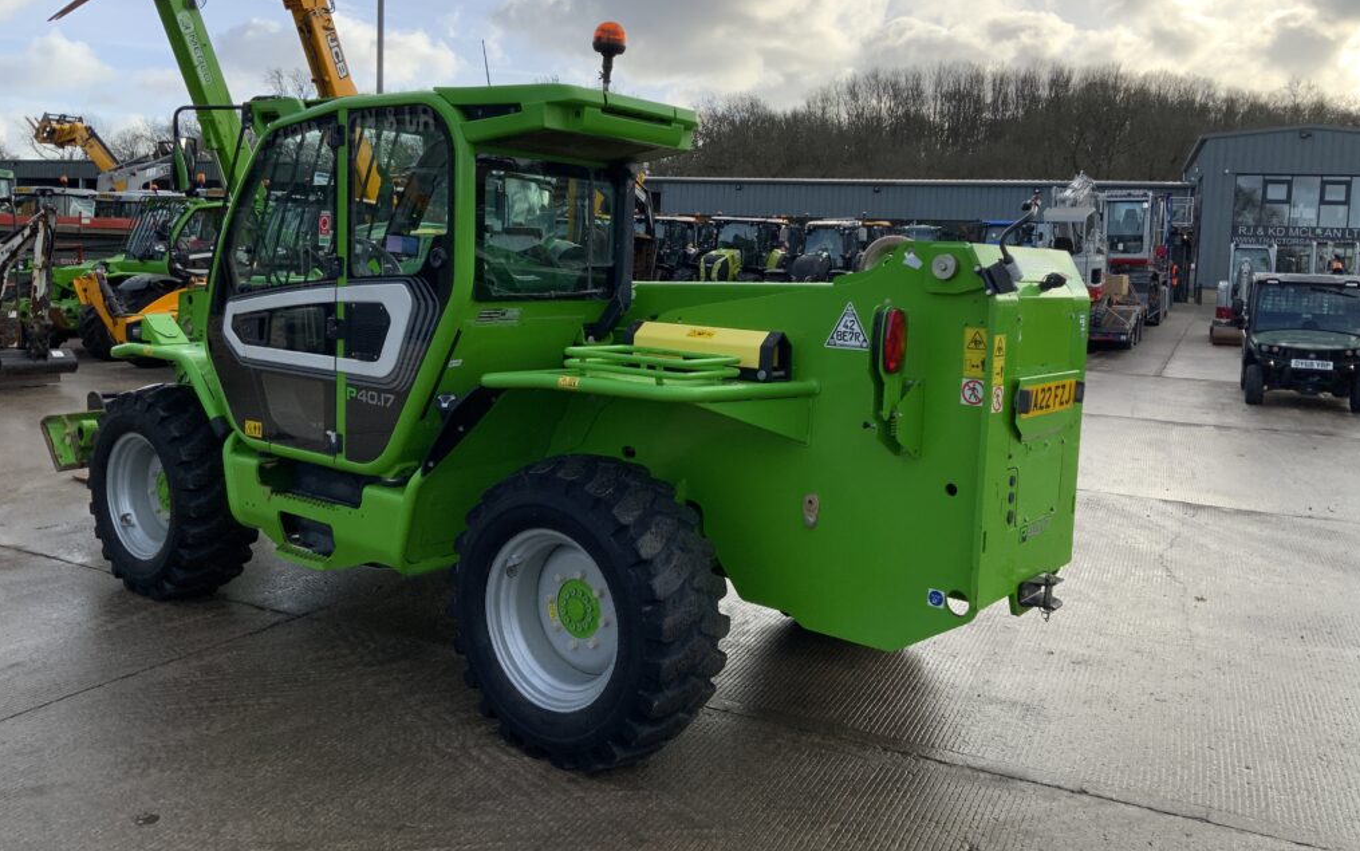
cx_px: 679
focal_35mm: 31
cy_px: 359
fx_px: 1149
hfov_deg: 61.2
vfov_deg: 40.5
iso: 16
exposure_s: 1/1250
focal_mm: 3
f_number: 1.8
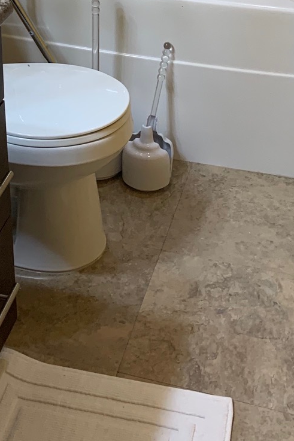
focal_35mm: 74
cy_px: -128
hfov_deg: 18.3
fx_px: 907
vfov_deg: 24.1
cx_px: 62
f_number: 1.8
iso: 80
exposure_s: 1/60
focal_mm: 4.25
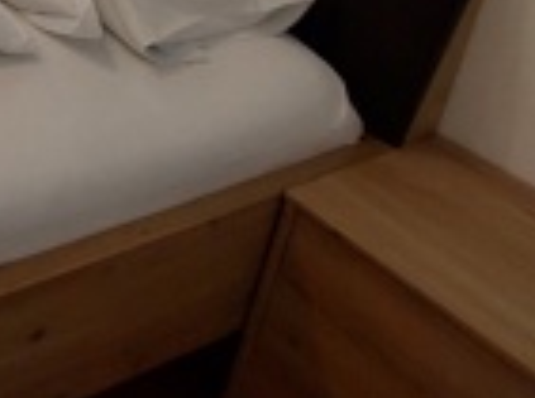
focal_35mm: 44
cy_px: -267
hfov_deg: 25.0
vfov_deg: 22.9
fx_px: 678
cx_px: -357
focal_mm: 1.74
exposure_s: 1/120
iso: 100
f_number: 2.2
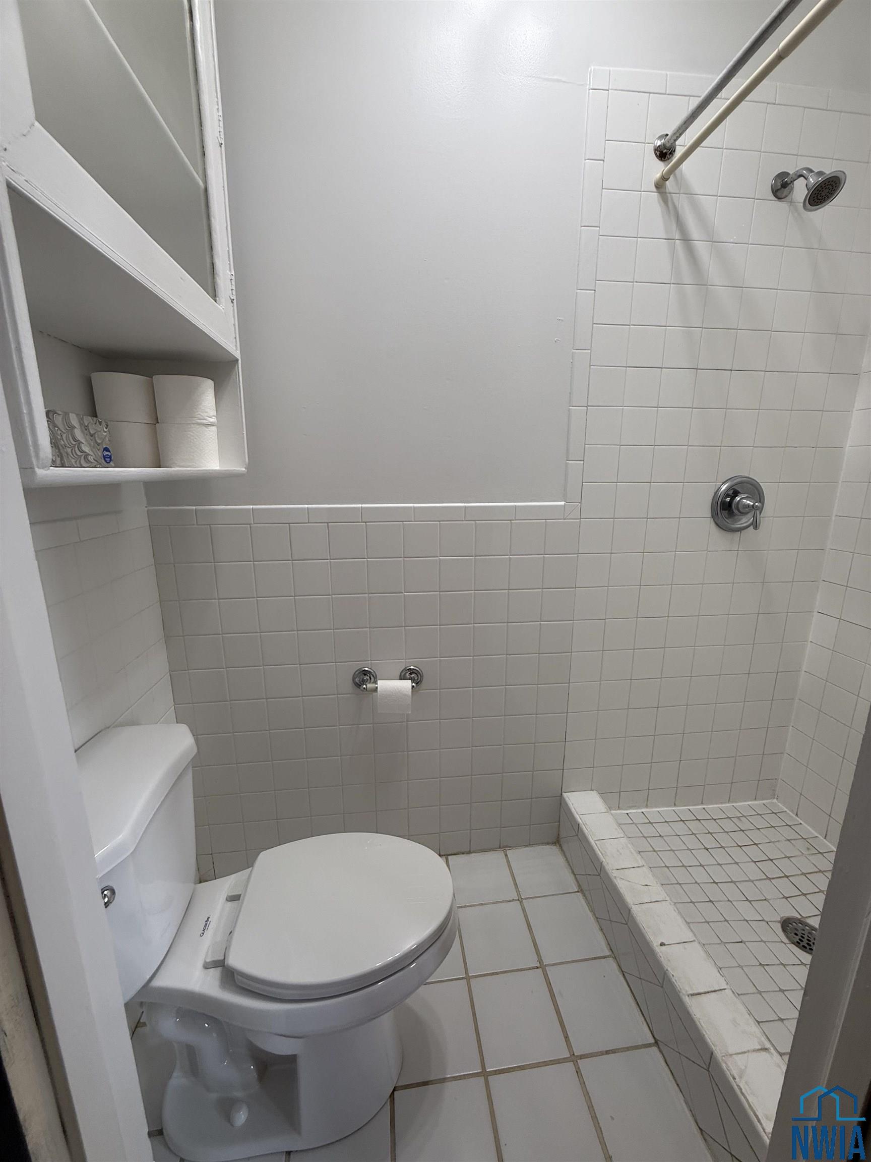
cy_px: 581
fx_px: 470
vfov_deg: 102.1
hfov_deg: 85.7
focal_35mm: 14
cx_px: 436
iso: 100
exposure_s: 1/120
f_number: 2.2
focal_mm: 2.22
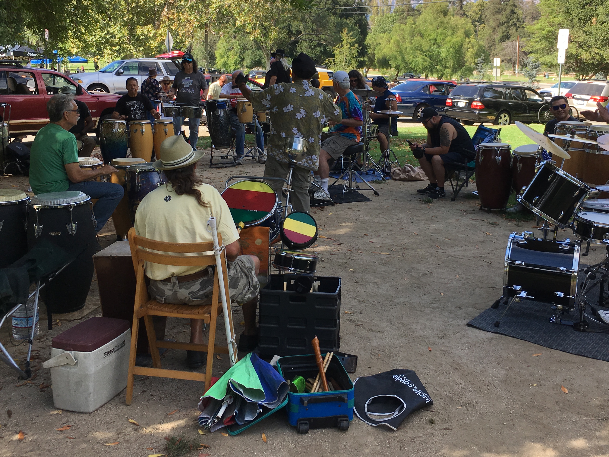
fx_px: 721
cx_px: 333
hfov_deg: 45.7
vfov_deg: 34.8
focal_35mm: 41
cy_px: 153
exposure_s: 1/466
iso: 25
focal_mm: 4.15
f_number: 2.2
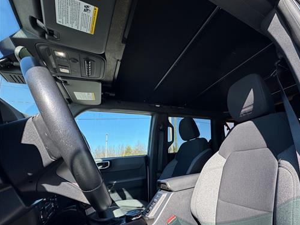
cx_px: 192
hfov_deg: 85.6
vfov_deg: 71.1
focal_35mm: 18
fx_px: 156
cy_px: 130
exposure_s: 1/238
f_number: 2.2
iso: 40
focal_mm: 2.22
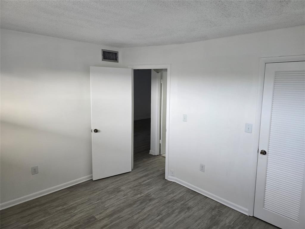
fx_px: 203
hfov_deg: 73.9
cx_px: 152
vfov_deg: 58.9
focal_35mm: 23
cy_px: 114
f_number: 1.7
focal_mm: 6.3
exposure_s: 1/180
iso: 160
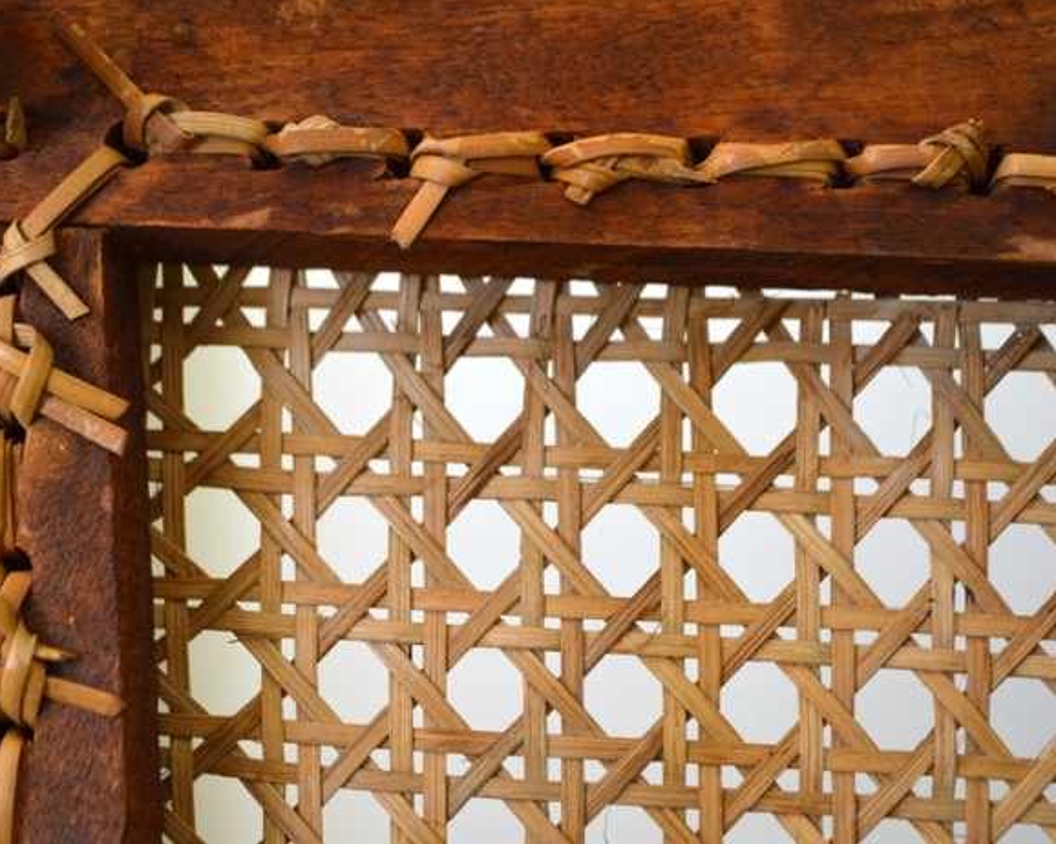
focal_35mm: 75
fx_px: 2343
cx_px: 438
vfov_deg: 20.4
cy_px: 422
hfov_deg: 25.4
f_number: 5.3
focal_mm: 44
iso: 450
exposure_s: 1/15
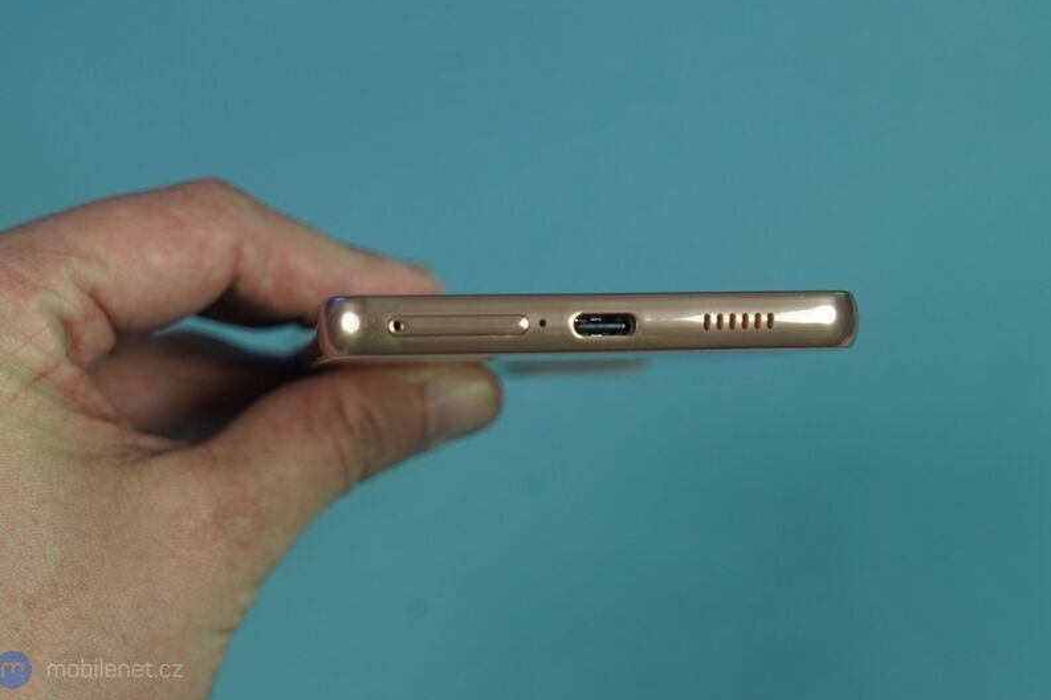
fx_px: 1342
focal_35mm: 46
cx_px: 528
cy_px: 338
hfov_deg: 42.8
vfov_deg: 29.2
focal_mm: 44
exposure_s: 1/160
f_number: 5.6
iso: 800
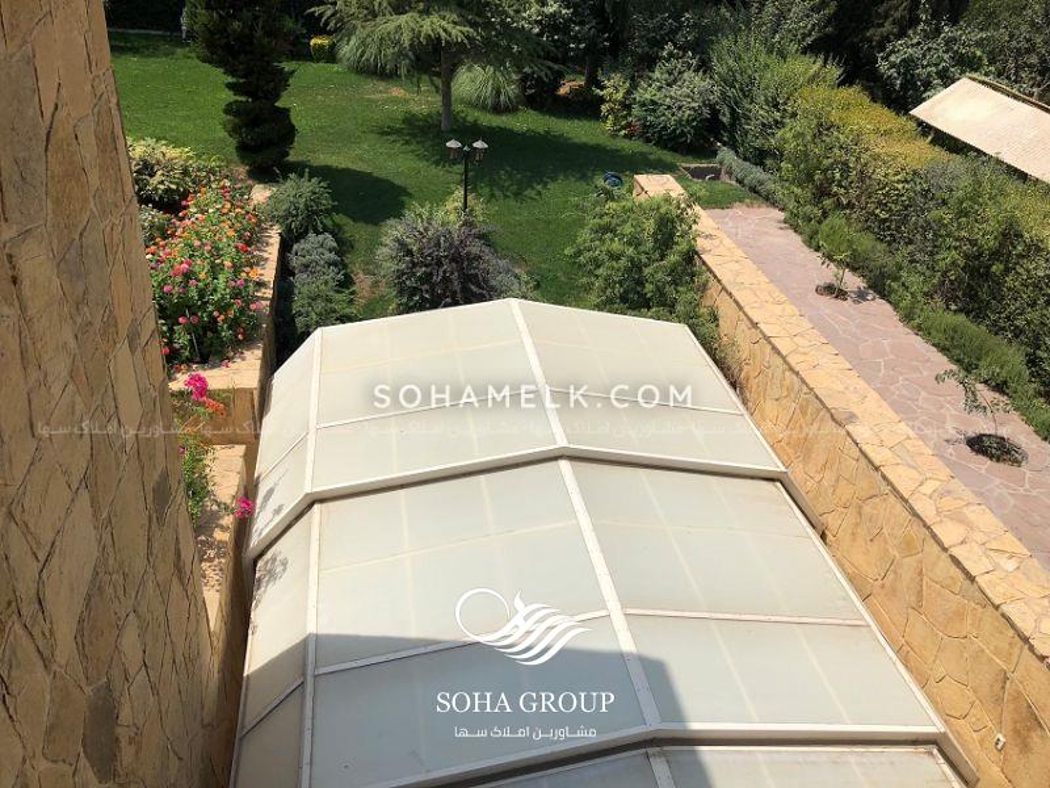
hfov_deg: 63.4
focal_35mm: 28
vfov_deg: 49.7
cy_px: 394
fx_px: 849
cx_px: 525
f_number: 1.8
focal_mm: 4
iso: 25
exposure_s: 1/4000
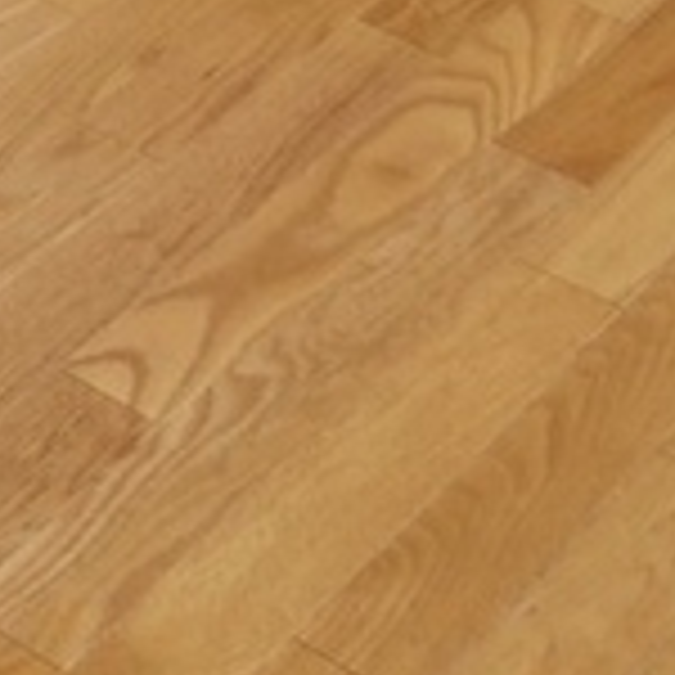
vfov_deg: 8.9
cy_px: -1647
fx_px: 3044
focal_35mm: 138
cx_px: -767
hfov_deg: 11.2
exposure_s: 1/2
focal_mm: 15
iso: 100
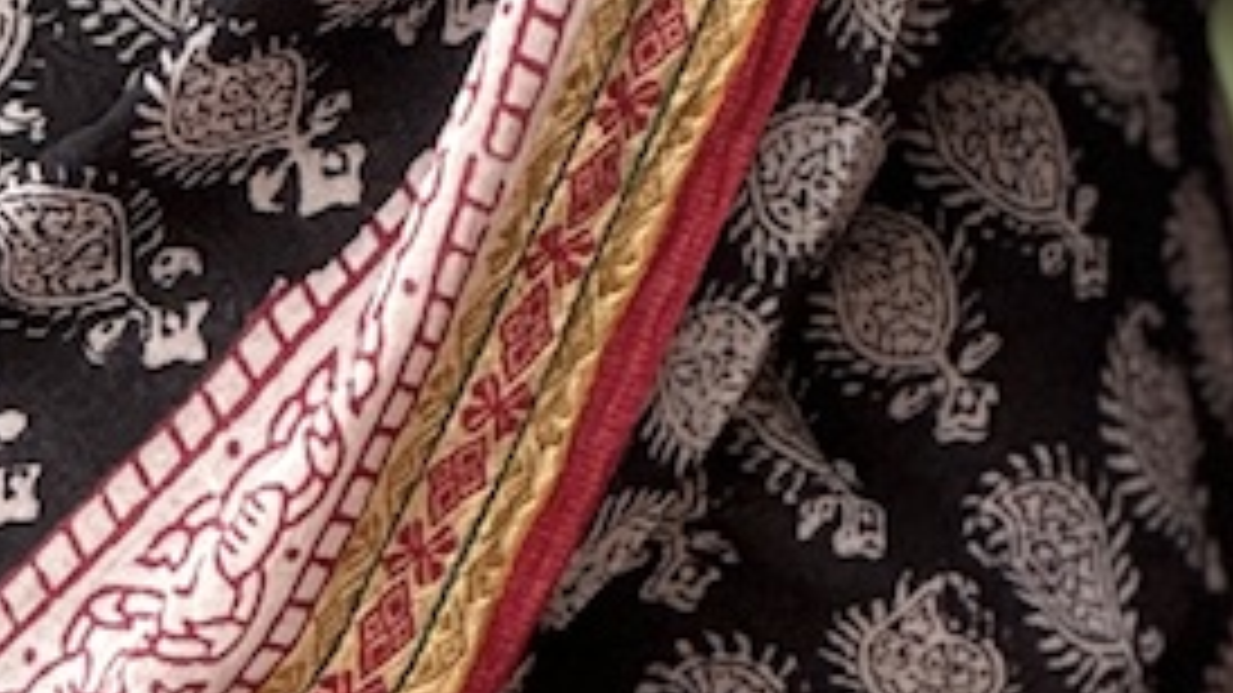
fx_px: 14219
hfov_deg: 5.0
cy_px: -914
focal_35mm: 435
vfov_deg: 2.8
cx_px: 133
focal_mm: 9
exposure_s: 1/99
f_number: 2.8
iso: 80
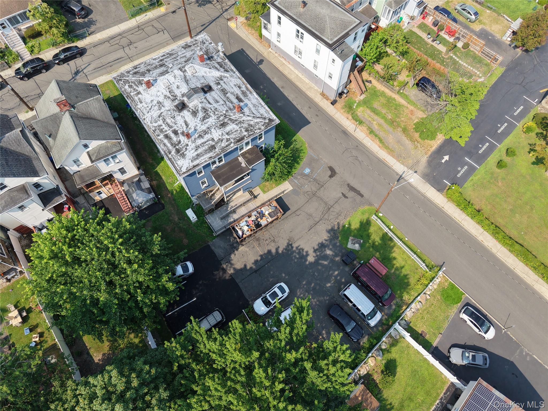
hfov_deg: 71.6
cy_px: 206
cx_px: 274
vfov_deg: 56.8
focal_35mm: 24
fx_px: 380
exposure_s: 1/3200
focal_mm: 8.67
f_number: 1.8
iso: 280
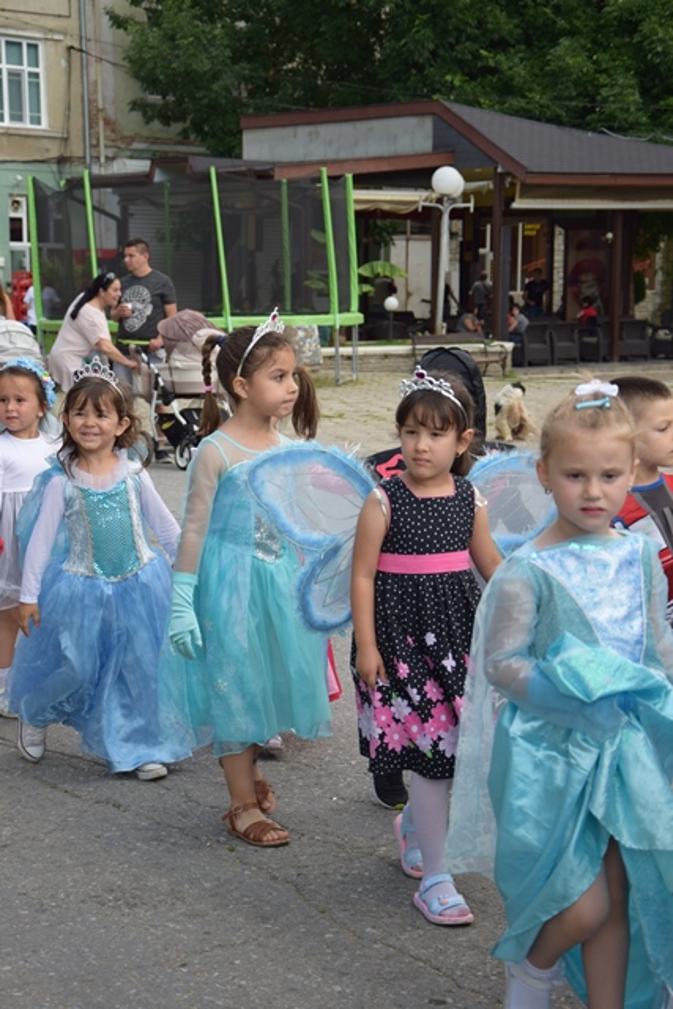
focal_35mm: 75
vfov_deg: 27.0
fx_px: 2102
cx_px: 336
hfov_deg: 18.2
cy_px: 504
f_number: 5
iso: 200
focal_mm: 50
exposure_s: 1/320
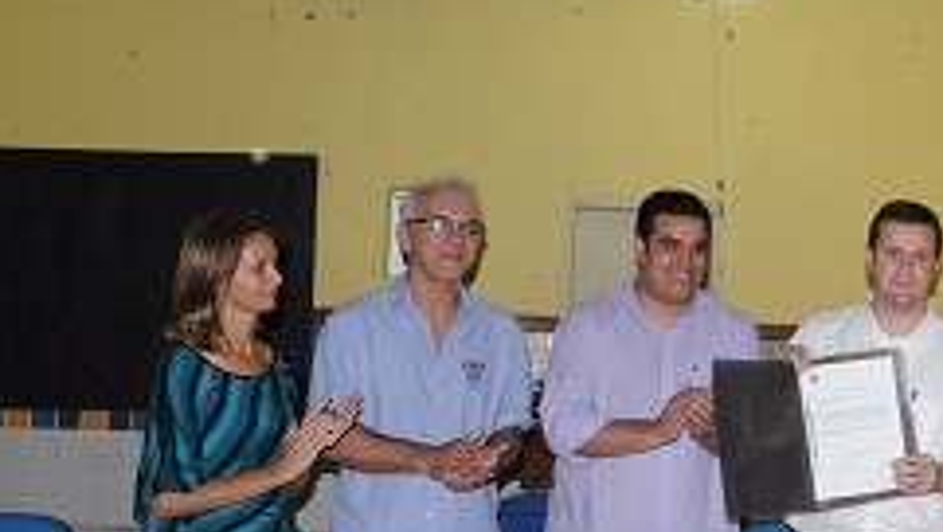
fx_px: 1401
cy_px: 264
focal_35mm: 56
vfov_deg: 21.5
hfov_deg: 34.2
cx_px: 923
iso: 1000
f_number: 11
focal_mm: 18
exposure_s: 1/60
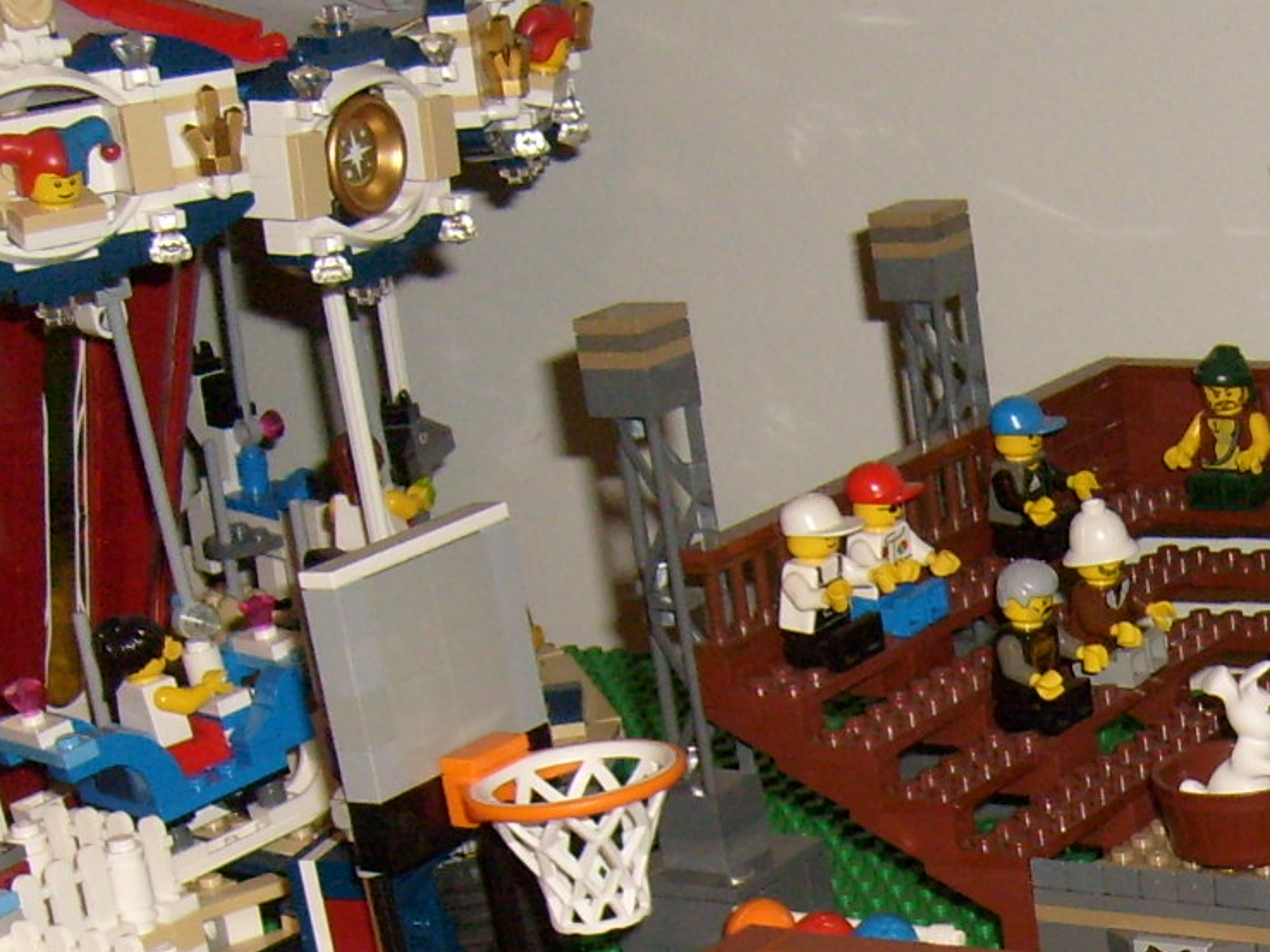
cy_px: 1124
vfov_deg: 14.8
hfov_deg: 19.3
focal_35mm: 97
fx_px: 3558
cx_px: 1435
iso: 100
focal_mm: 5.8
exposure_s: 1/45
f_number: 2.8
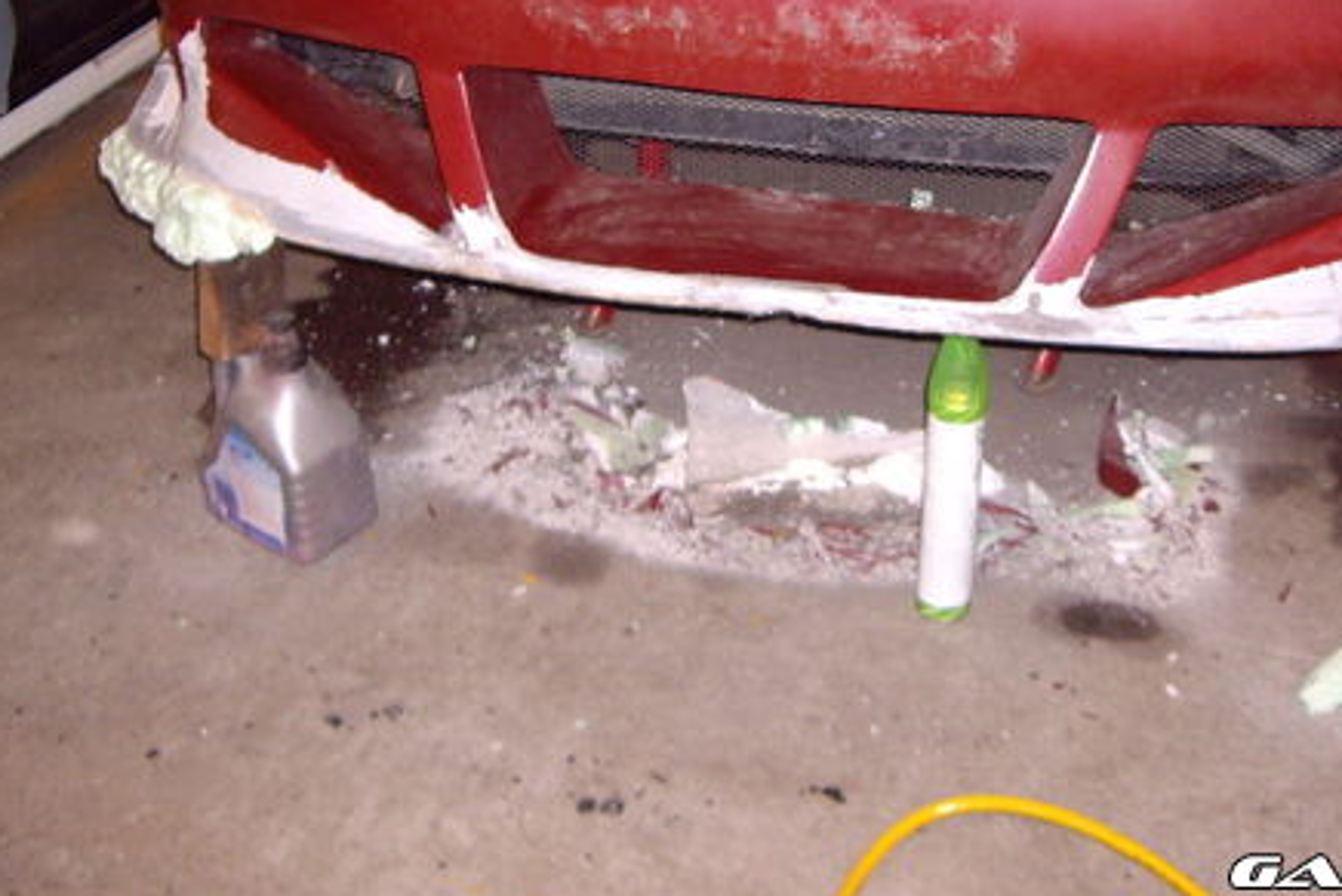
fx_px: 2163
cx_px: 773
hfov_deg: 34.4
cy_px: 163
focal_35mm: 58
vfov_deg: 23.0
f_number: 2.7
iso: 200
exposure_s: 1/40
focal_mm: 6.2
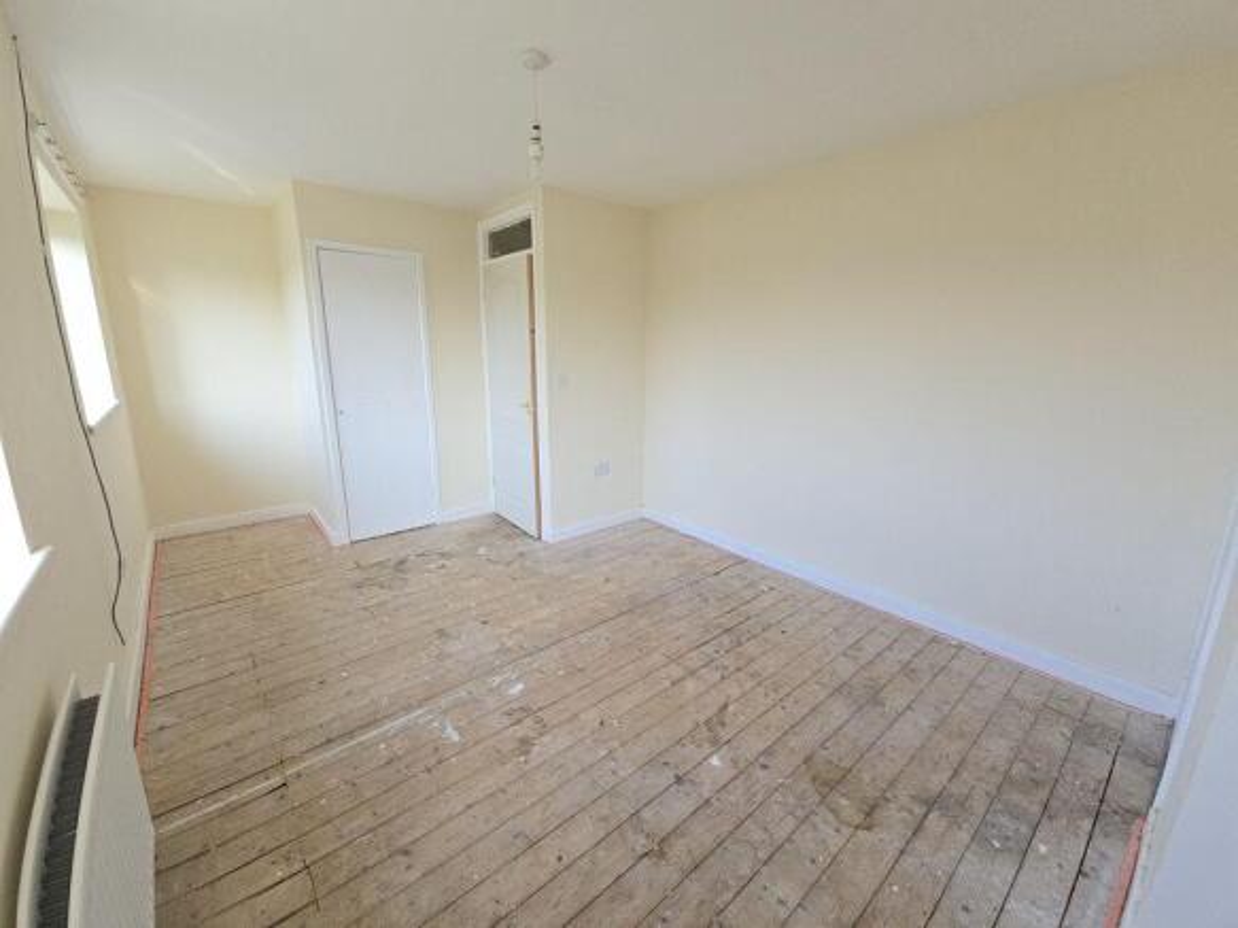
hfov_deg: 106.2
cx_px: 619
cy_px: 464
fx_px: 465
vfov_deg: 89.9
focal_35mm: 13
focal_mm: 2.2
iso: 80
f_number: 2.2
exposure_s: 1/120
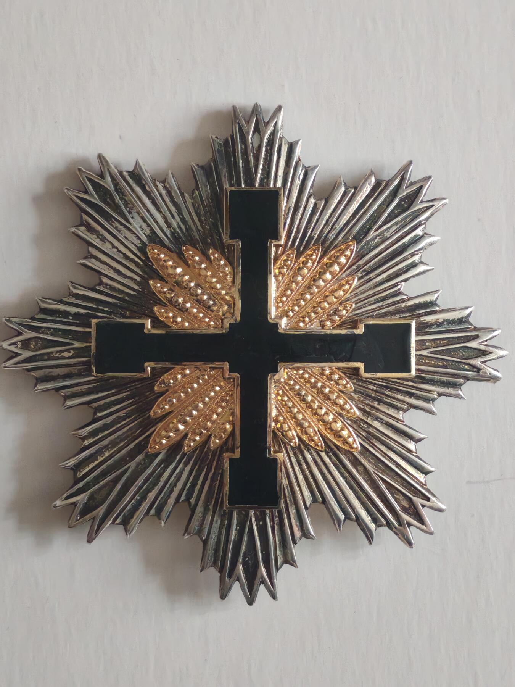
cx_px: 258
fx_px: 1349
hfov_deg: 21.6
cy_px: 344
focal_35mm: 68
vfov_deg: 28.6
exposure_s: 1/33
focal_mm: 5.52
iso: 800
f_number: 1.95
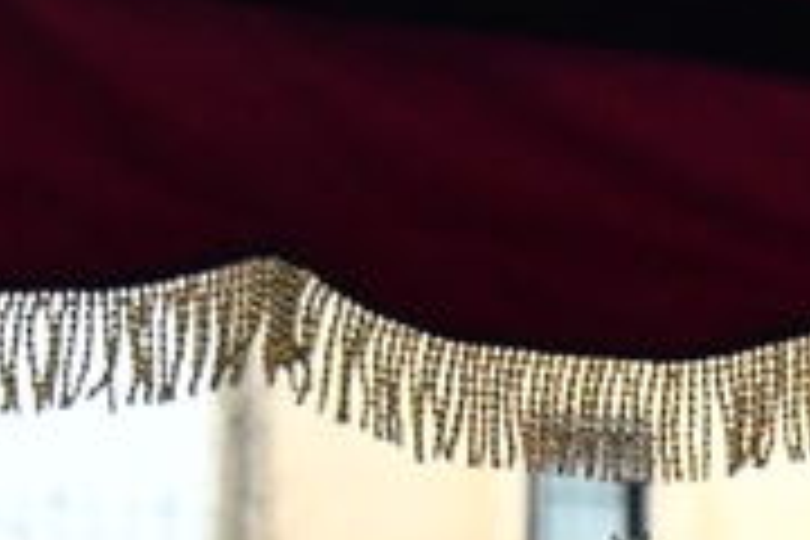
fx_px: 8392
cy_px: 1573
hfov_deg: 5.4
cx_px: 1480
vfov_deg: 3.6
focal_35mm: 373
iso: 2000
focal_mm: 48
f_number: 5.6
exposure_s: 1/320
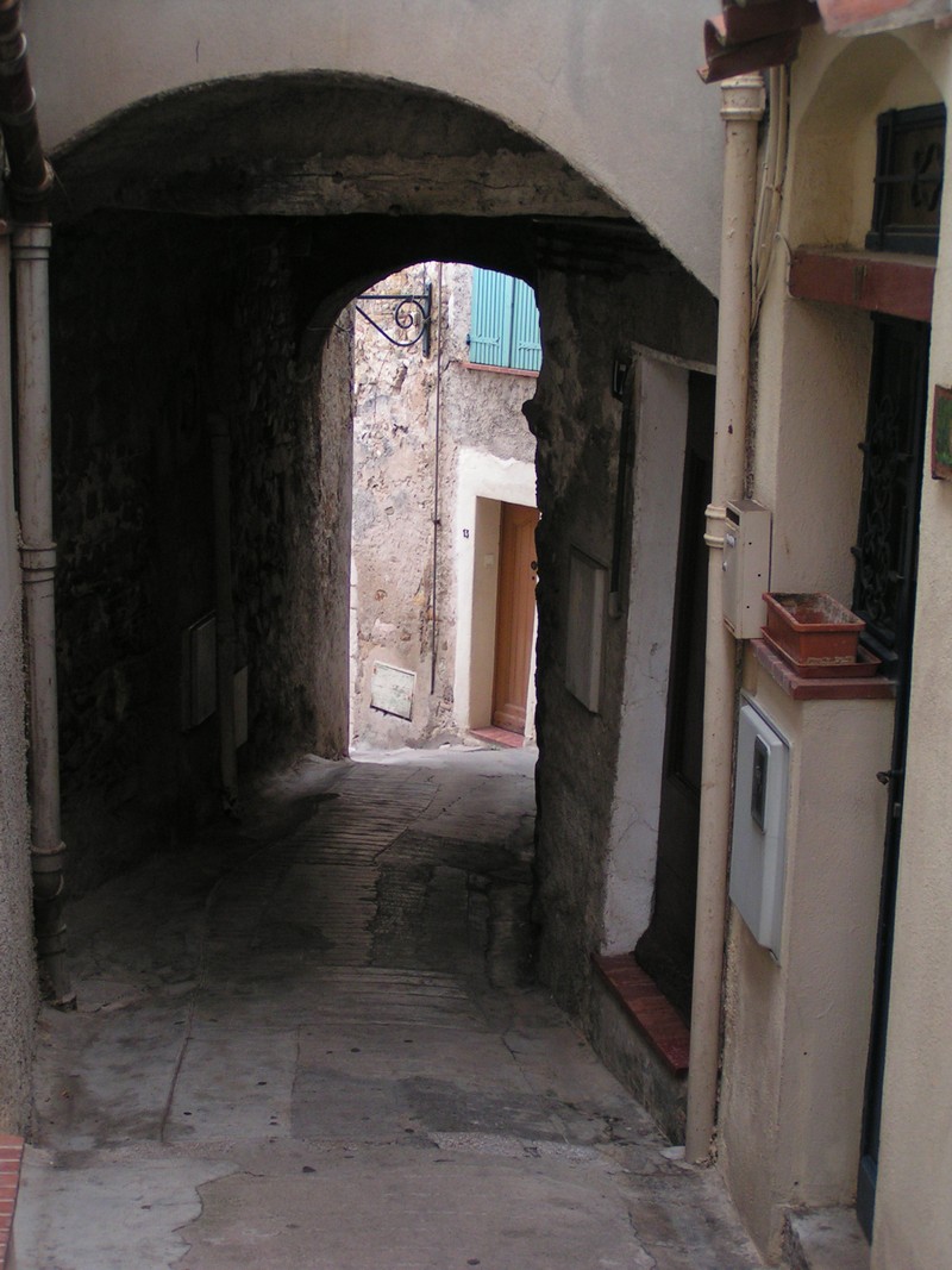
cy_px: 635
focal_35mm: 57
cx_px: 476
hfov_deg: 25.7
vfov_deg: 33.8
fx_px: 2091
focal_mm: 8.7
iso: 100
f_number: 3.2
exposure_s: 1/60
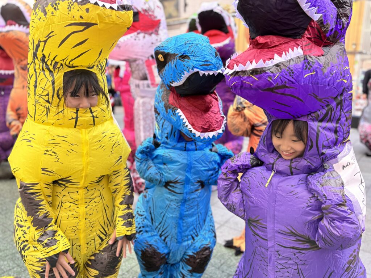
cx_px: 186
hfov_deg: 67.3
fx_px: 279
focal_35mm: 26
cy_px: 139
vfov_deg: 53.1
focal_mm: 5.96
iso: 80
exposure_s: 1/121
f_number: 1.6
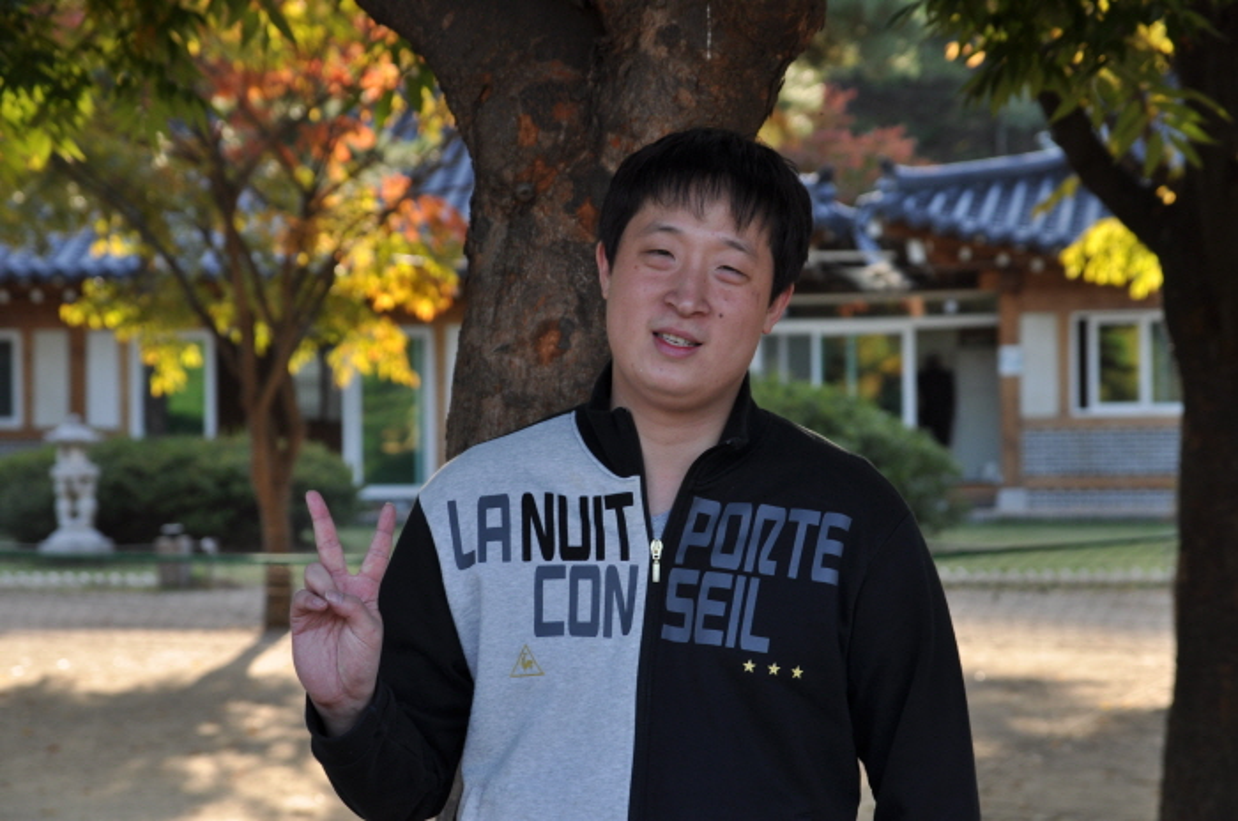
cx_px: 619
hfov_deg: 19.5
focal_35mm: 105
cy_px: 410
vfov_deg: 13.0
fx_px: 3604
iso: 200
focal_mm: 70
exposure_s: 1/125
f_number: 5.6
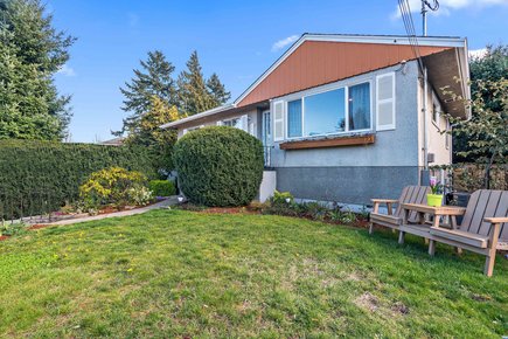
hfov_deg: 96.7
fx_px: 226
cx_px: 254
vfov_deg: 73.7
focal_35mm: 16
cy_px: 170
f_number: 11
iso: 320
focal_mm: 16
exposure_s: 1/15
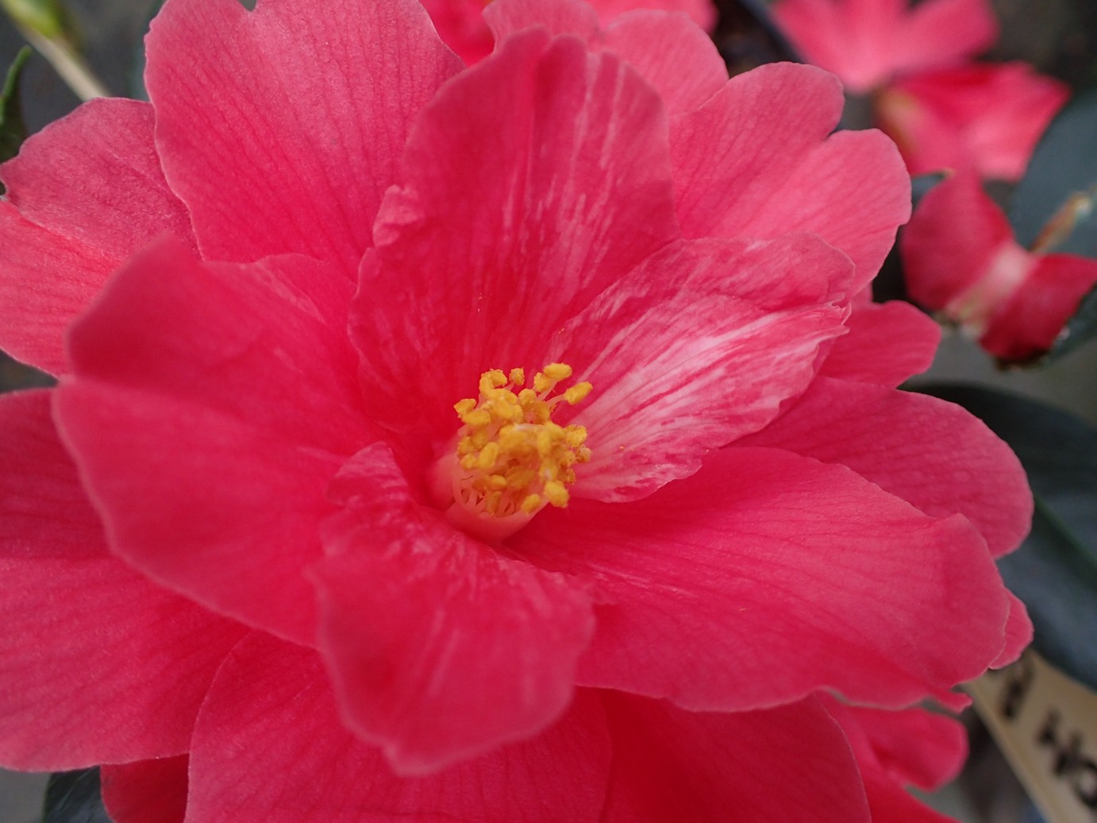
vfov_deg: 46.8
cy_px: 412
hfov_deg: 60.0
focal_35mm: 30
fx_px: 951
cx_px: 548
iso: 125
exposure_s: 1/125
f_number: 2.3
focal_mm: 5.5
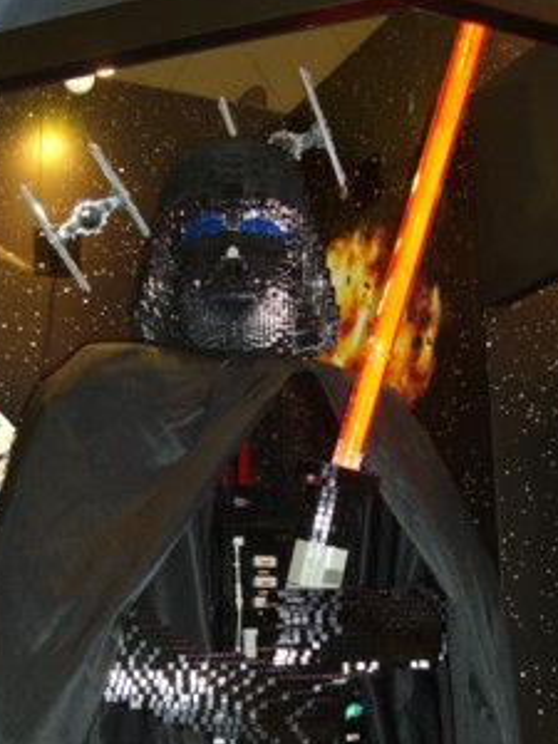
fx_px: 1161
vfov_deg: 35.1
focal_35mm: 54
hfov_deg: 27.0
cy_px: 518
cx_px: 263
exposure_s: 1/50
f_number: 2.7
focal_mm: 6
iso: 160
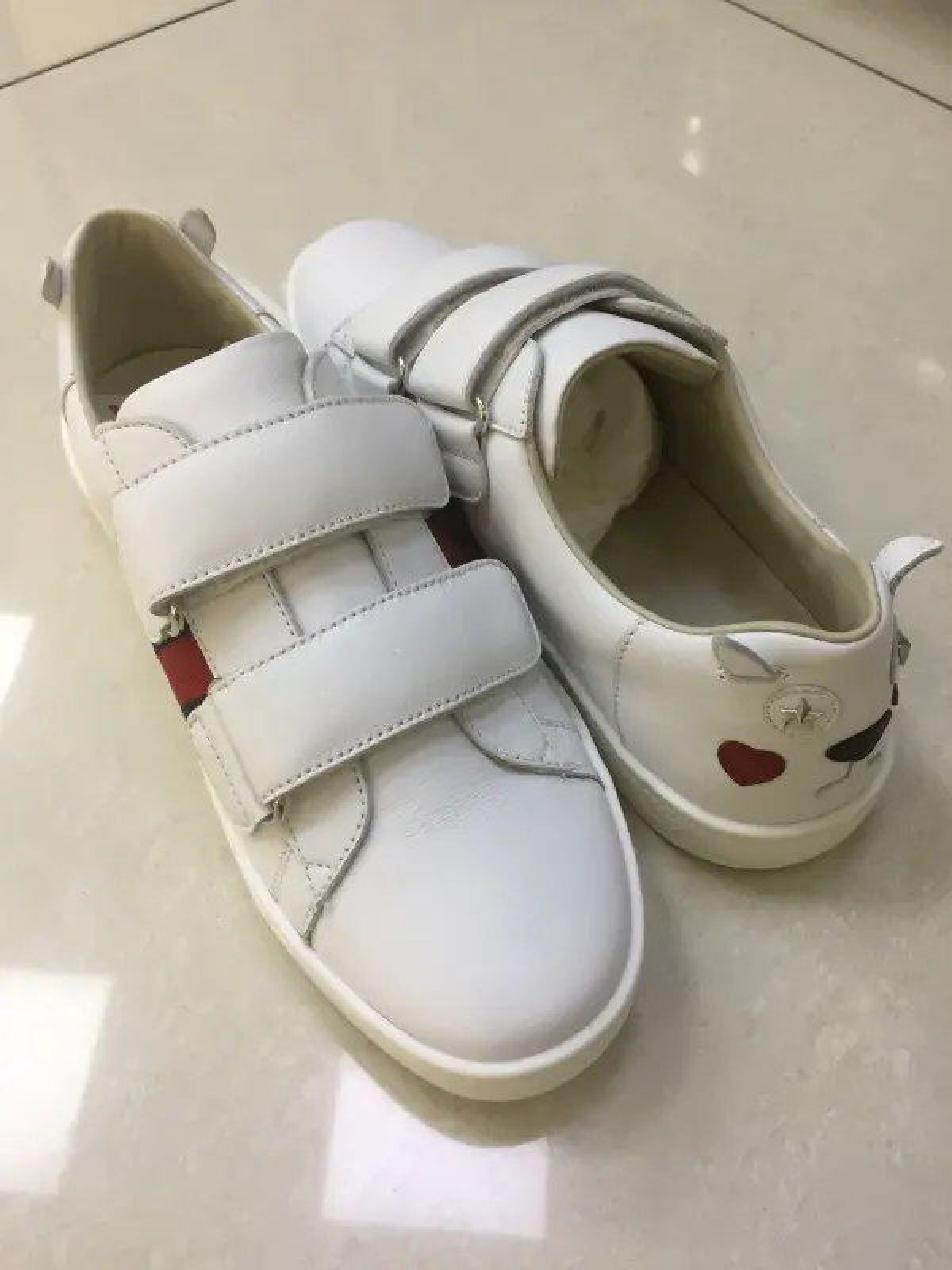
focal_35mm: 29
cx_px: 476
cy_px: 635
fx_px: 1063
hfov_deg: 48.2
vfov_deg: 61.7
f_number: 2.2
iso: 50
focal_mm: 4.15
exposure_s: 1/33
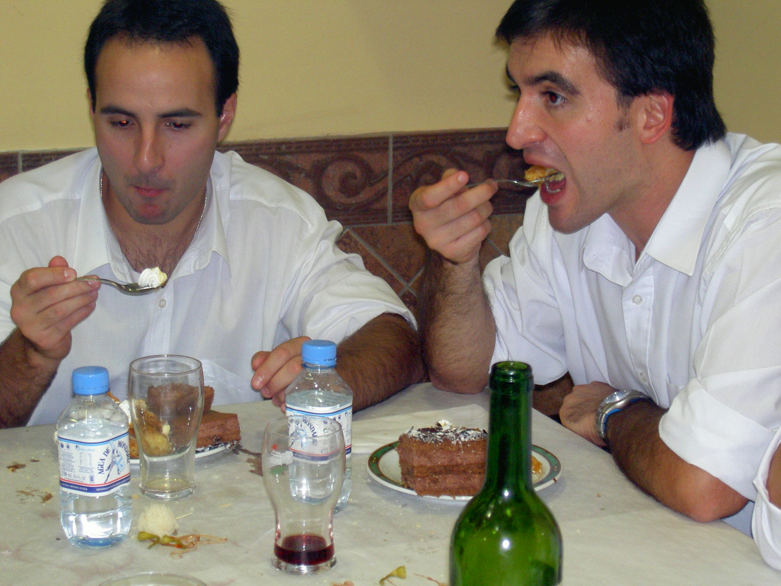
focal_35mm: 84
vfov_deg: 17.6
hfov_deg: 23.3
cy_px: 293
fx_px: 1895
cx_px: 390
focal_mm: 17.4
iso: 100
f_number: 4.1
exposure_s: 1/78.1
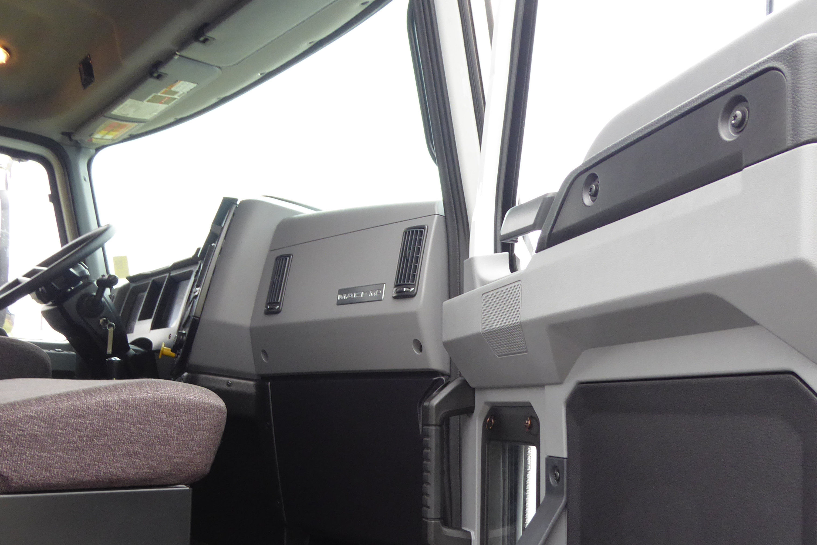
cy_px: 398
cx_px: 382
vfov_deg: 39.1
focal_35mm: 33
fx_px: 749
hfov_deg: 57.2
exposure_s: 1/60
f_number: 3.3
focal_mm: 4.3
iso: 160
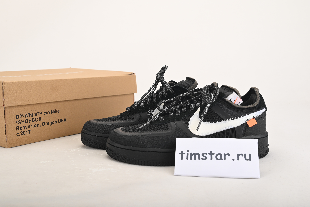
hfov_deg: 43.6
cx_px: 155
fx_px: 388
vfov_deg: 29.9
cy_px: 104
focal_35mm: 45
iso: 100
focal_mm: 45
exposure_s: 1/200
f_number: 11
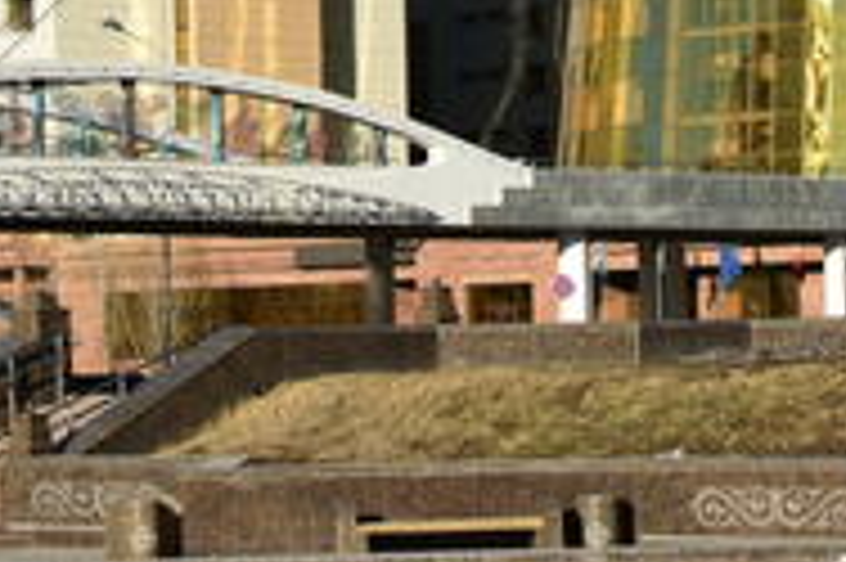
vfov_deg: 8.3
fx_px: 3592
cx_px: 765
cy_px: -724
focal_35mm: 153
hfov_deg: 13.3
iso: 100
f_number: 9
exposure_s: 1/200
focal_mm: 22
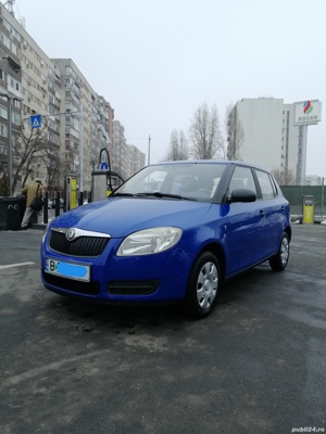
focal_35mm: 27
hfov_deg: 51.4
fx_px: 339
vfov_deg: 65.3
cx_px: 163
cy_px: 217
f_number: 1.8
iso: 50
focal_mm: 3.95
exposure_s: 1/810
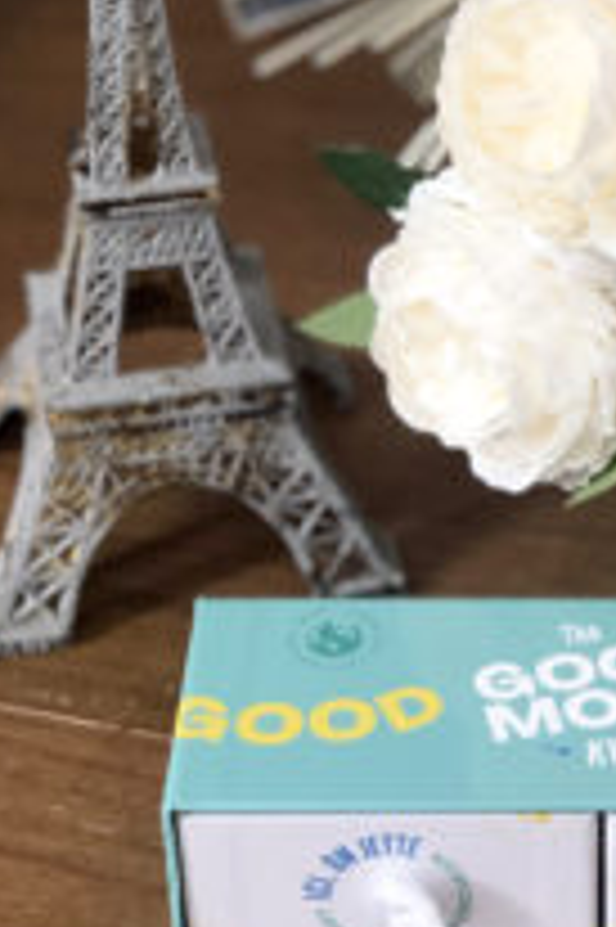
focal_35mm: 115
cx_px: 616
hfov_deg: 11.8
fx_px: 2956
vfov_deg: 17.7
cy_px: 270
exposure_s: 1/33
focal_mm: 6.6
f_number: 2.8
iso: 100
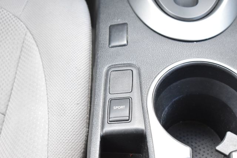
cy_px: 79
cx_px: 118
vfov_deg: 16.5
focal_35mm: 82
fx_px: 543
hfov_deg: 24.6
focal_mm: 55
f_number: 5.6
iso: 1800
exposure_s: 1/125
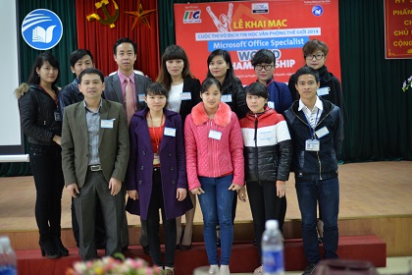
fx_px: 572
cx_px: 206
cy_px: 138
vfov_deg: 27.0
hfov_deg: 39.6
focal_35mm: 50
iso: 500
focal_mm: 50
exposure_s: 1/50
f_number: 1.8
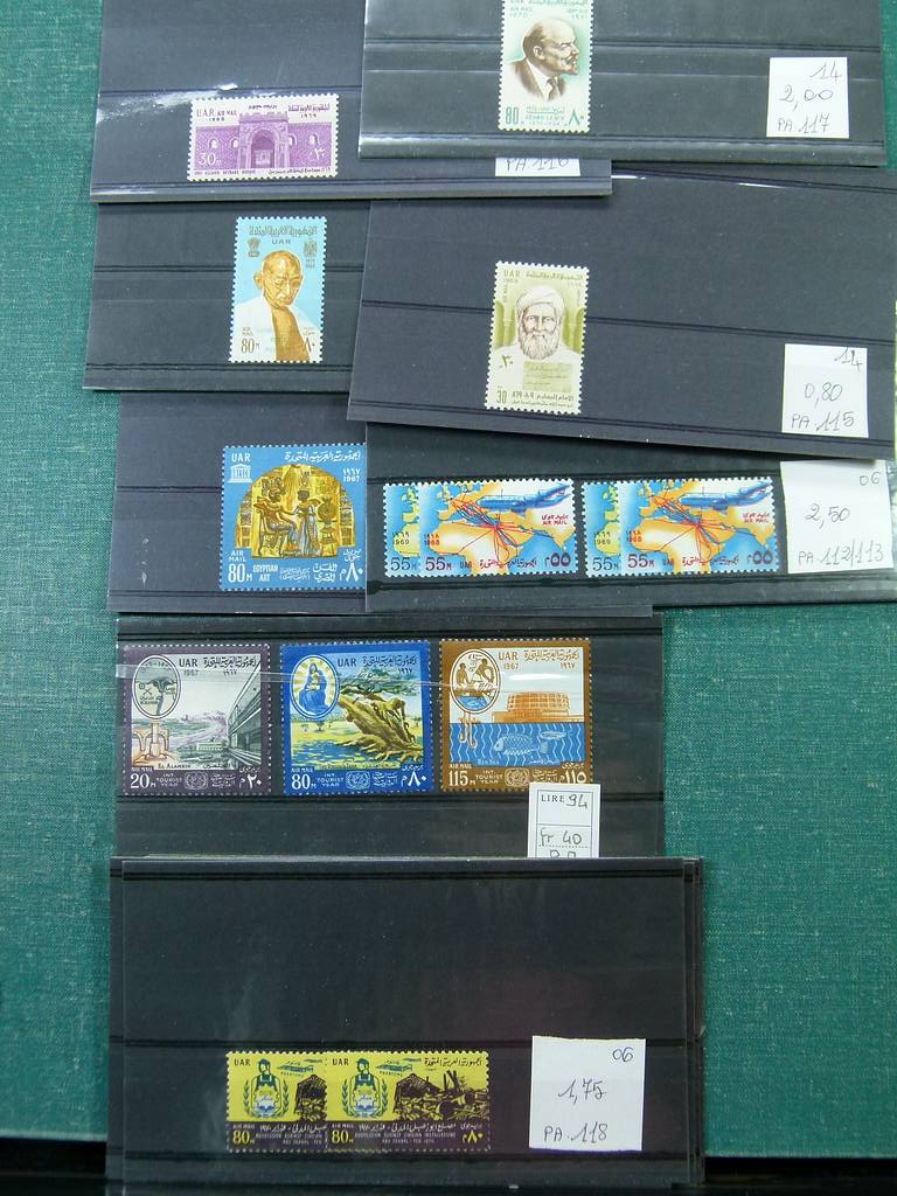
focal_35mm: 36
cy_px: 598
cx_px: 448
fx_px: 1244
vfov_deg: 51.4
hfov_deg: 39.7
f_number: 3.1
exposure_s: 1/60
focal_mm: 6.5
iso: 125
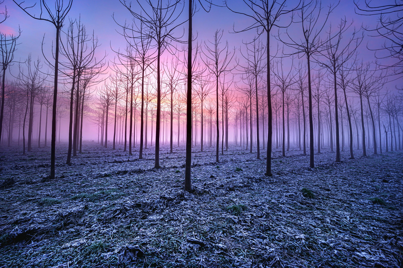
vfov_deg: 81.1
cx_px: 202
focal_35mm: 14
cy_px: 134
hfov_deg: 104.3
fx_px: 157
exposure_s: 1/3
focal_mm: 14
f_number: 10
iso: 100
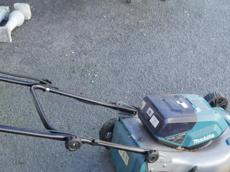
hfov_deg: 35.5
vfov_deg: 26.4
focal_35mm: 54
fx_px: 359
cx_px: 108
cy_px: 142
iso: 200
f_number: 4.5
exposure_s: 1/125
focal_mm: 16
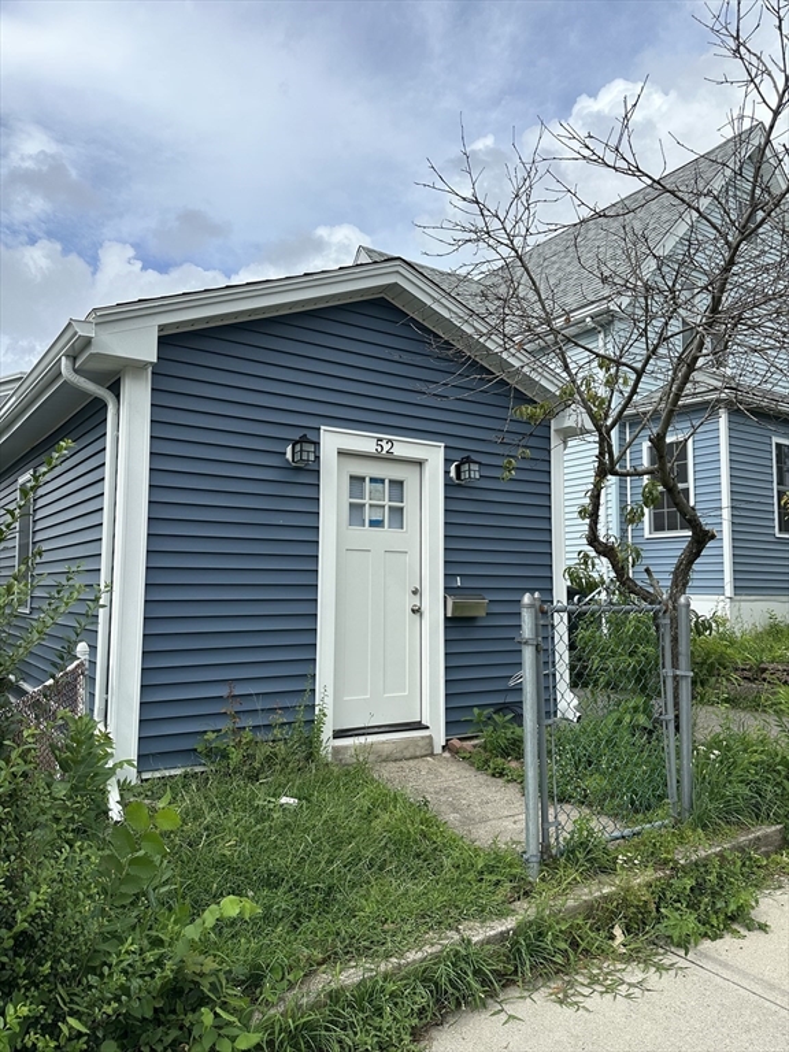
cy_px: 526
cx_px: 394
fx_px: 729
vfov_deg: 71.6
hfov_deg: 56.8
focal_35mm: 24
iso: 80
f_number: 1.78
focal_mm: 6.86
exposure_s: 1/3058
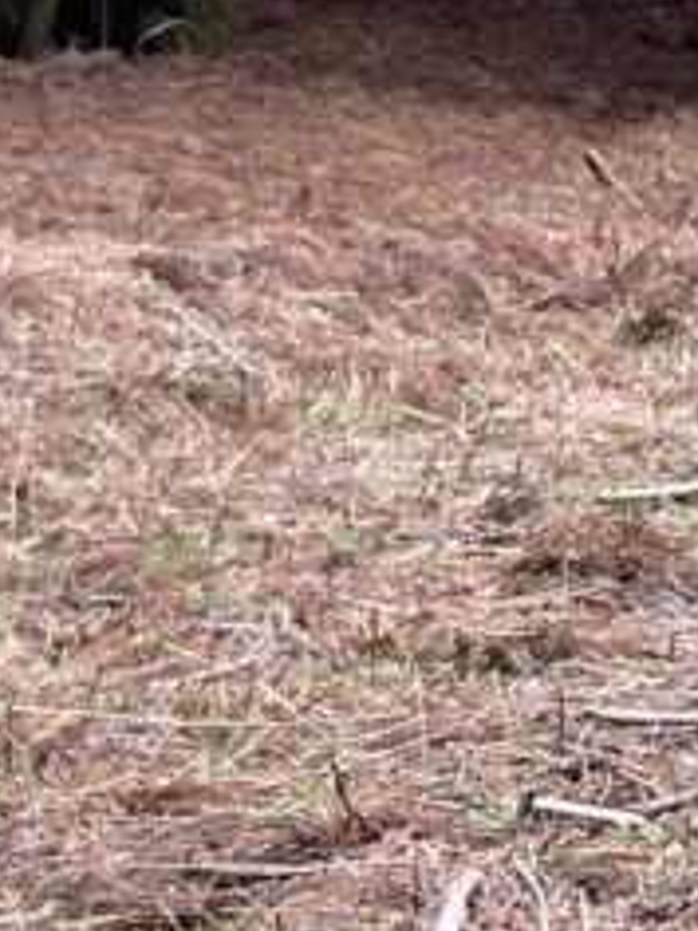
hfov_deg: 11.7
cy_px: 339
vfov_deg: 17.4
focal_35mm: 113
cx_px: -714
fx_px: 3038
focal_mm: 4.2
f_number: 1.6
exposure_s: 1/121
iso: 64
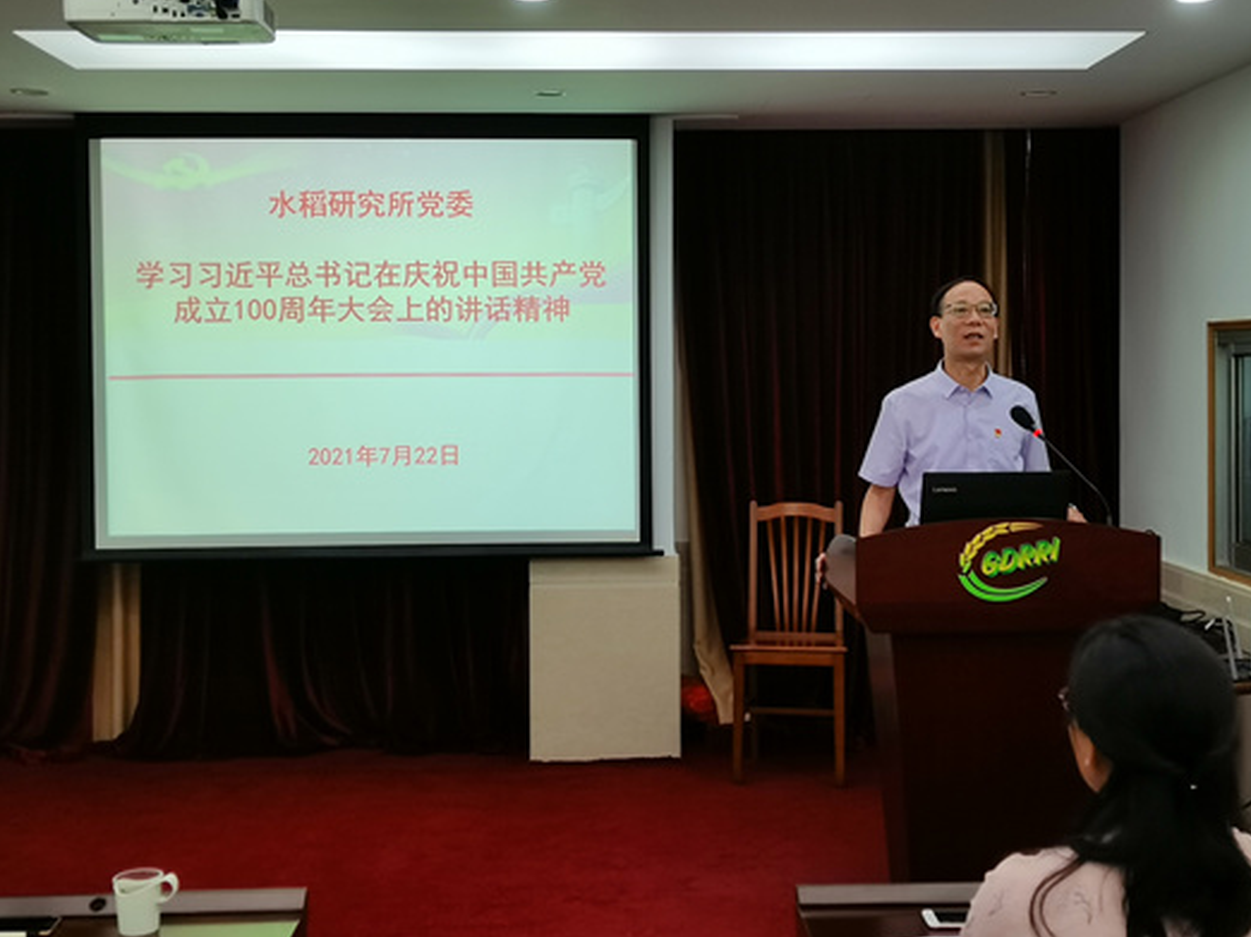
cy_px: 410
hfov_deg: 41.2
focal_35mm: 46
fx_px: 1662
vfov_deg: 31.5
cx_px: 652
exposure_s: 1/100
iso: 100
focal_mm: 4.94
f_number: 1.9
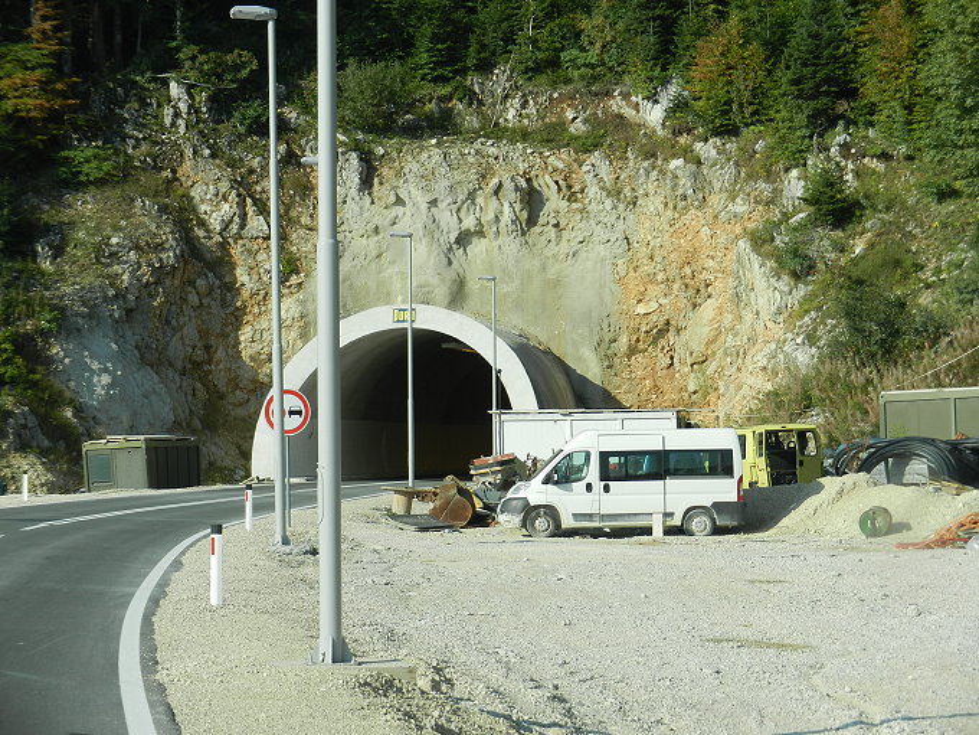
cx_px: 490
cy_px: 368
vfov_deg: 14.0
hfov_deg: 18.5
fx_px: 2998
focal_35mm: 106
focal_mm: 19.1
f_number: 5
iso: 160
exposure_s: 1/800
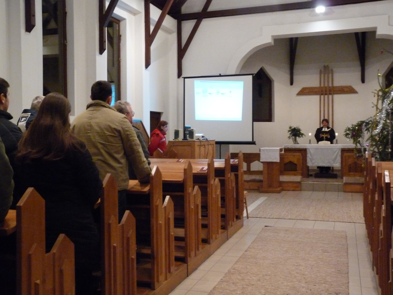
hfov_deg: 49.0
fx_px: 431
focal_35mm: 38
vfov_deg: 37.7
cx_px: 196
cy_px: 148
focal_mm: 6.8
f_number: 3
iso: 800
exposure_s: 1/25
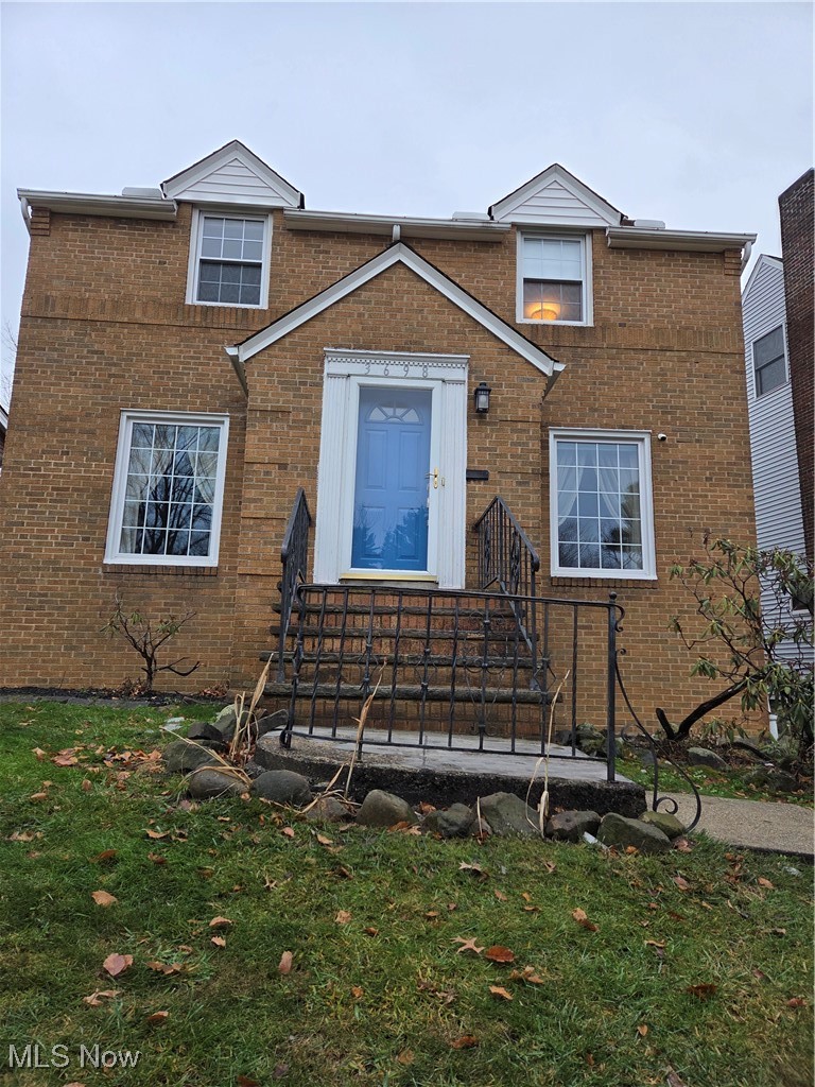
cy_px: 544
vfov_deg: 73.9
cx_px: 408
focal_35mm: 23
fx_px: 722
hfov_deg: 58.9
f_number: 1.8
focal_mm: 5.4
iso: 64
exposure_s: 1/180
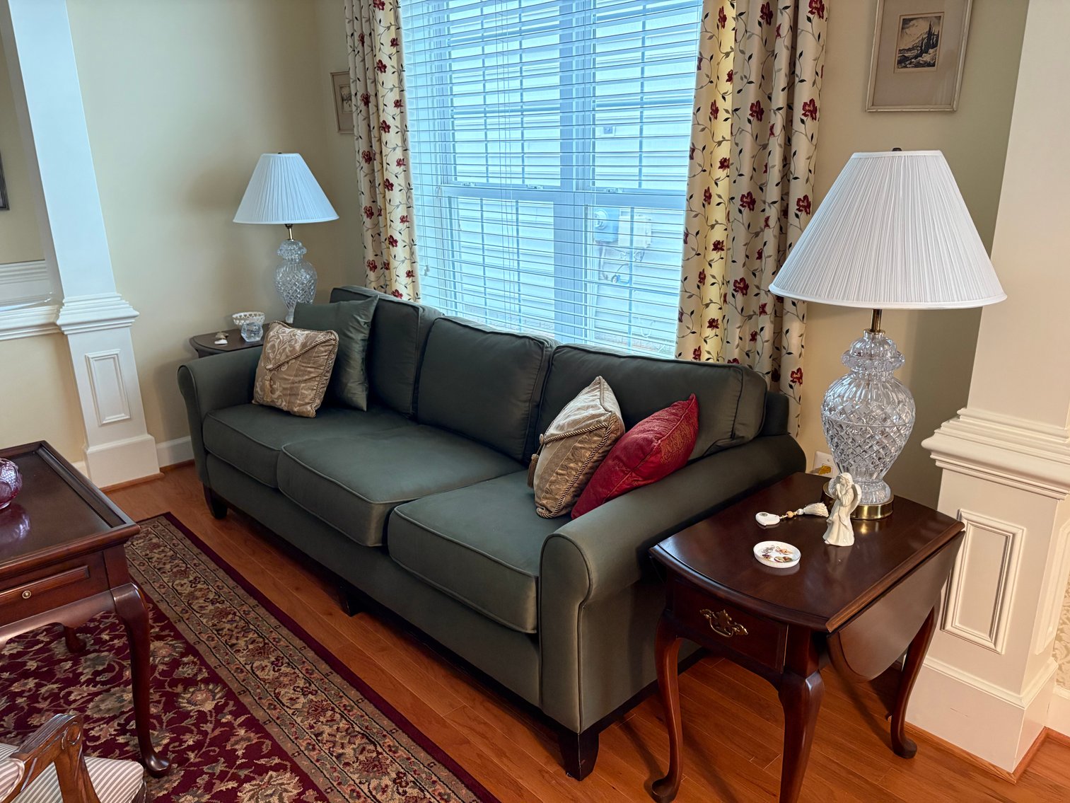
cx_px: 535
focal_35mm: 26
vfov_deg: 53.1
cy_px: 402
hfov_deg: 67.3
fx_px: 804
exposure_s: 1/60
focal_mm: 5.96
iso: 500
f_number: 1.6
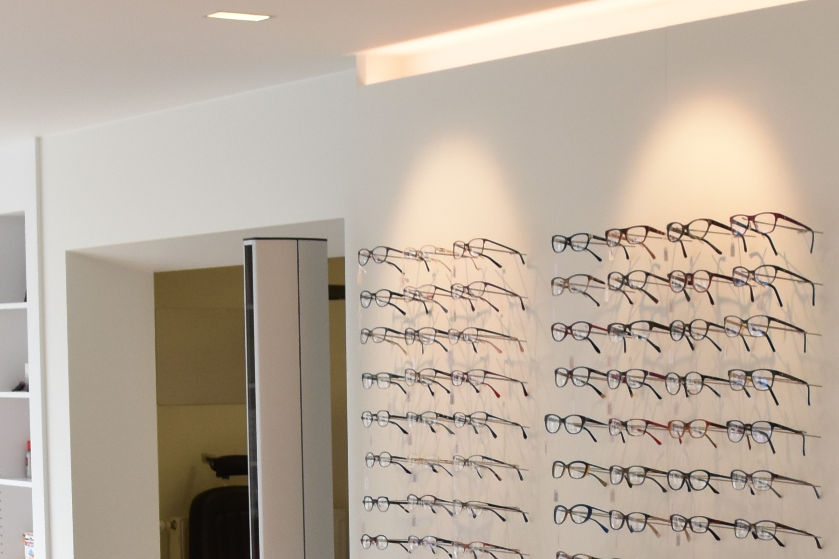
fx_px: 2097
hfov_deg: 22.6
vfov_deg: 14.8
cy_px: 618
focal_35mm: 90
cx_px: 497
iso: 640
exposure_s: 1/125
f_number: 5.6
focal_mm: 18
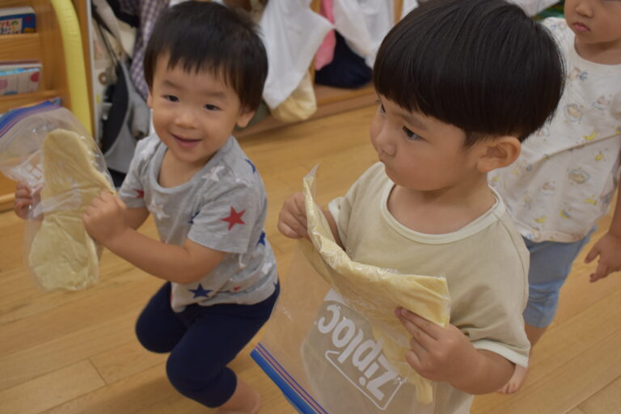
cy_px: 207
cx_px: 310
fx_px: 750
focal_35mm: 44
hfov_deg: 45.0
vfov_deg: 30.8
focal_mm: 29
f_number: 5.6
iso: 400
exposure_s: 1/125
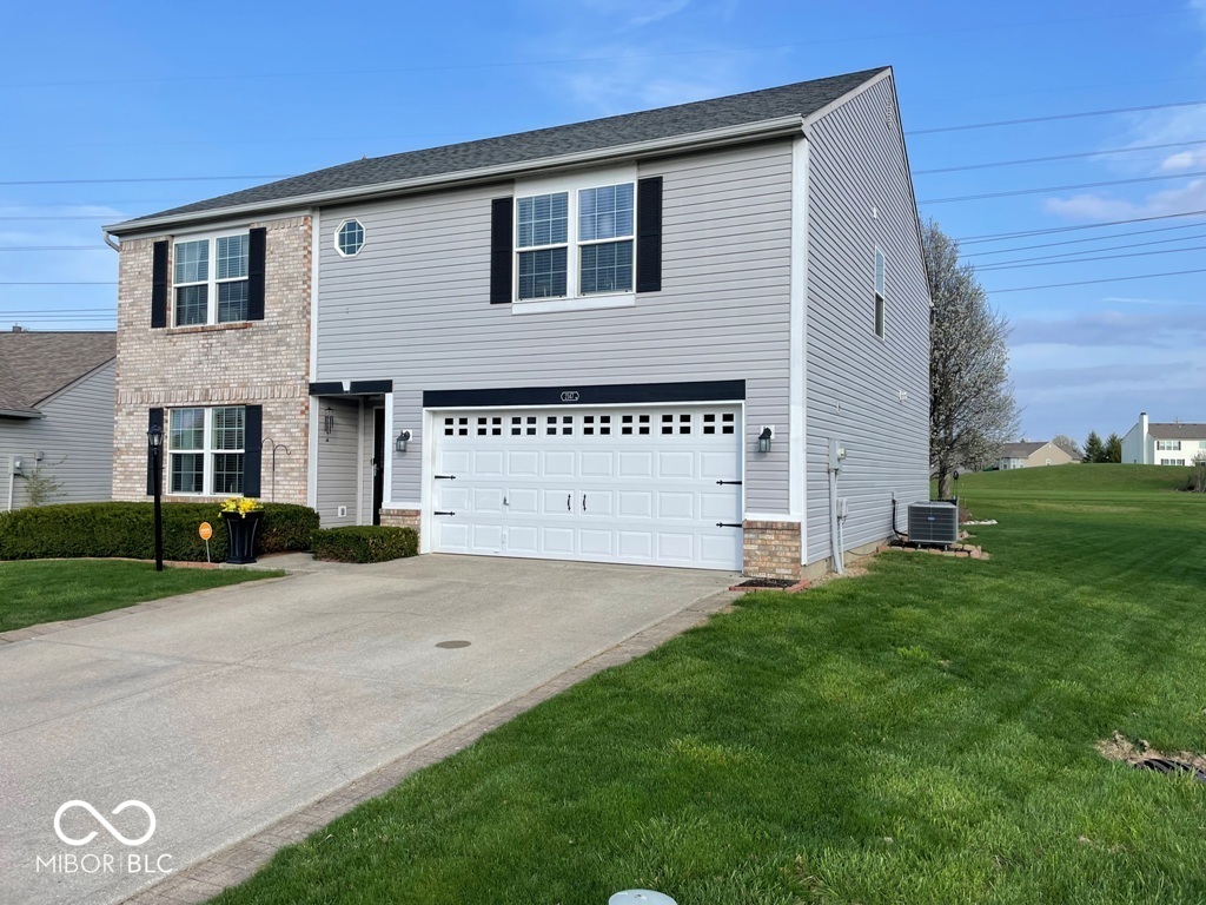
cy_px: 452
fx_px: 906
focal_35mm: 26
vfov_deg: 53.1
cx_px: 603
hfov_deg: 67.3
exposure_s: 1/3125
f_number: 1.6
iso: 32
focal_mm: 4.2
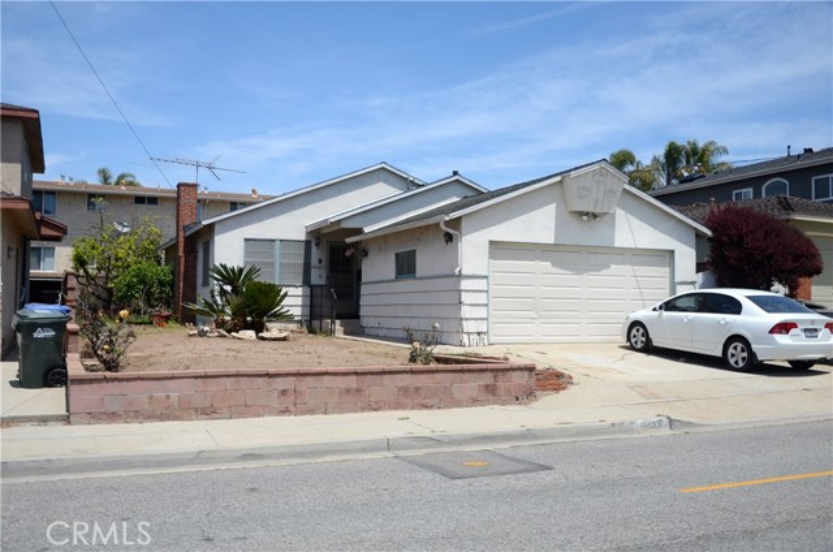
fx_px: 831
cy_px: 276
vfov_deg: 36.7
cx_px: 416
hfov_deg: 53.2
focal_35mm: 36
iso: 125
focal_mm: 24
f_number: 5
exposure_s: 1/1000
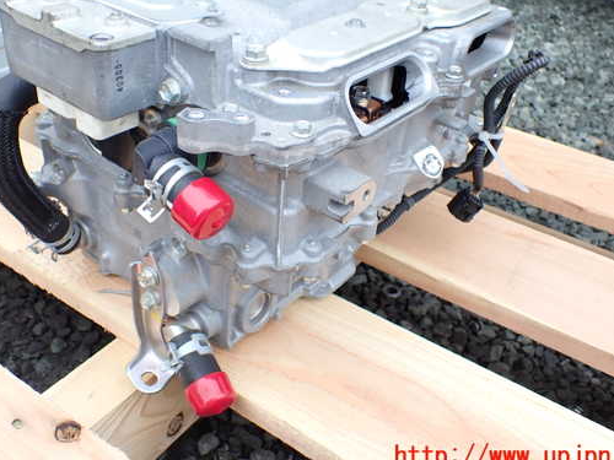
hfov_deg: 51.4
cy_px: 196
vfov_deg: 39.6
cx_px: 303
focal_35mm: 36
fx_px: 639
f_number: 2.3
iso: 100
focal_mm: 5.4
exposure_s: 1/200
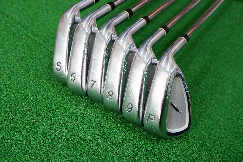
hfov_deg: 46.4
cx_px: 122
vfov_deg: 31.8
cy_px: 81
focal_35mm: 42
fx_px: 283
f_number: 4.5
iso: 2500
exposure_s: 1/42
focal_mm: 28
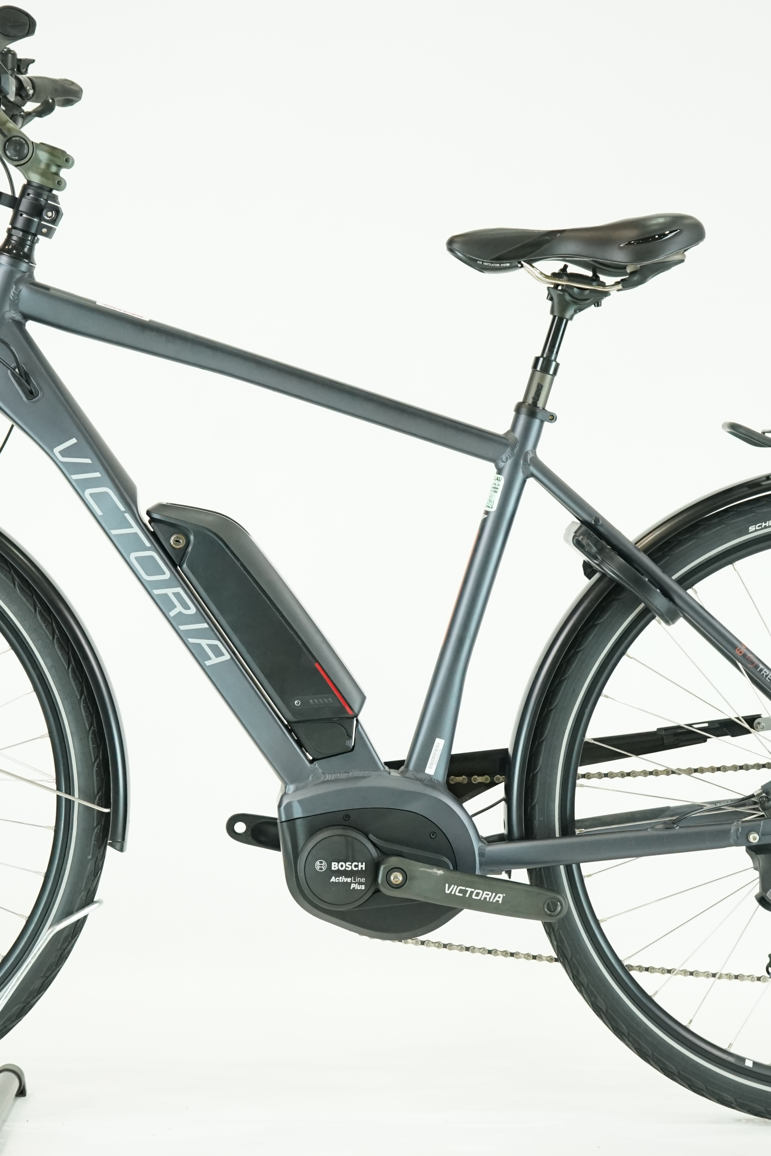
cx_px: 305
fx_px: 2763
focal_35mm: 86
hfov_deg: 15.9
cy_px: 577
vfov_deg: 23.6
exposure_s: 1/200
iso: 2000
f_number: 5
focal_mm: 57
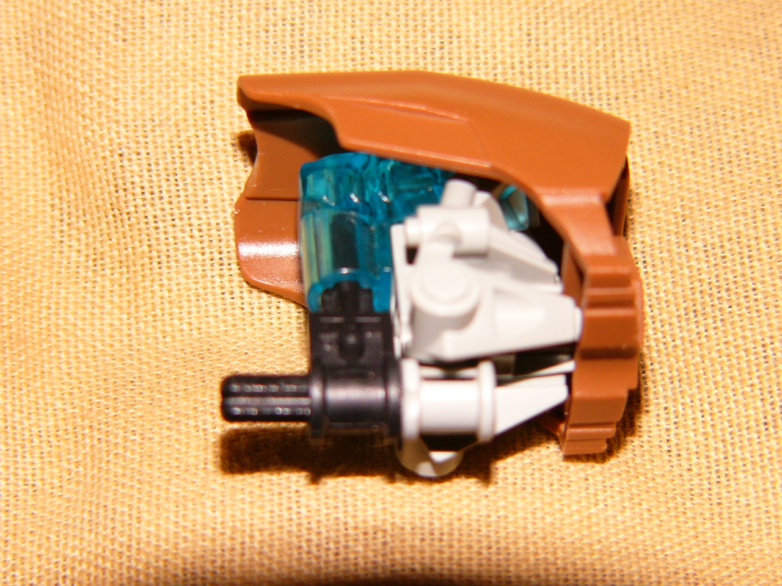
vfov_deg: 11.1
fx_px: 3005
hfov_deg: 14.8
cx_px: 391
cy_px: 293
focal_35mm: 133
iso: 100
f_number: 2.8
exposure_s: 1/100
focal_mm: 22.2
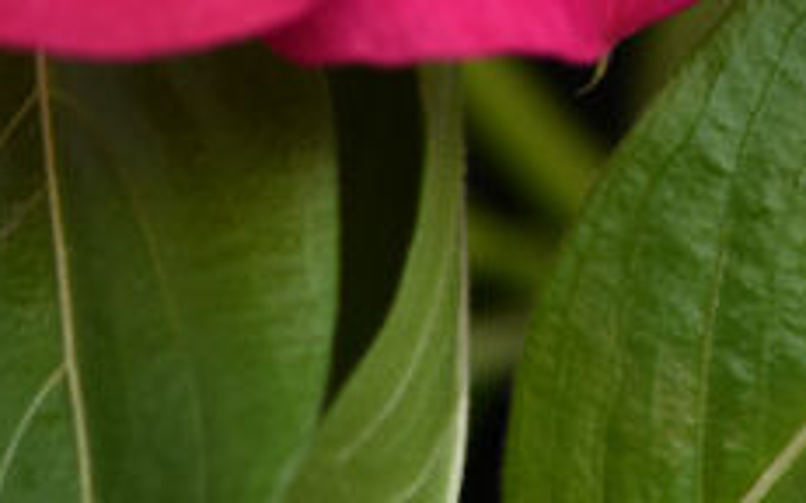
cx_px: 195
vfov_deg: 3.7
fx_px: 7661
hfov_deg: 6.0
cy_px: -613
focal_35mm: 349
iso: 200
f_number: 8
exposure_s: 1/160
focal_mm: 105
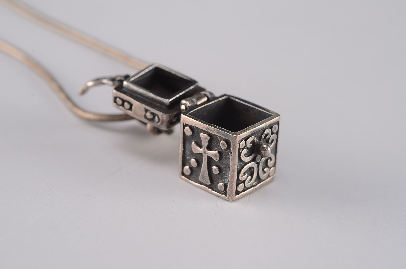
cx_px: 203
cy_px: 134
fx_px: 1013
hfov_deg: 22.7
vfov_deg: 15.1
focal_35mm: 90
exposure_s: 1/80
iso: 100
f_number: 14
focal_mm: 60
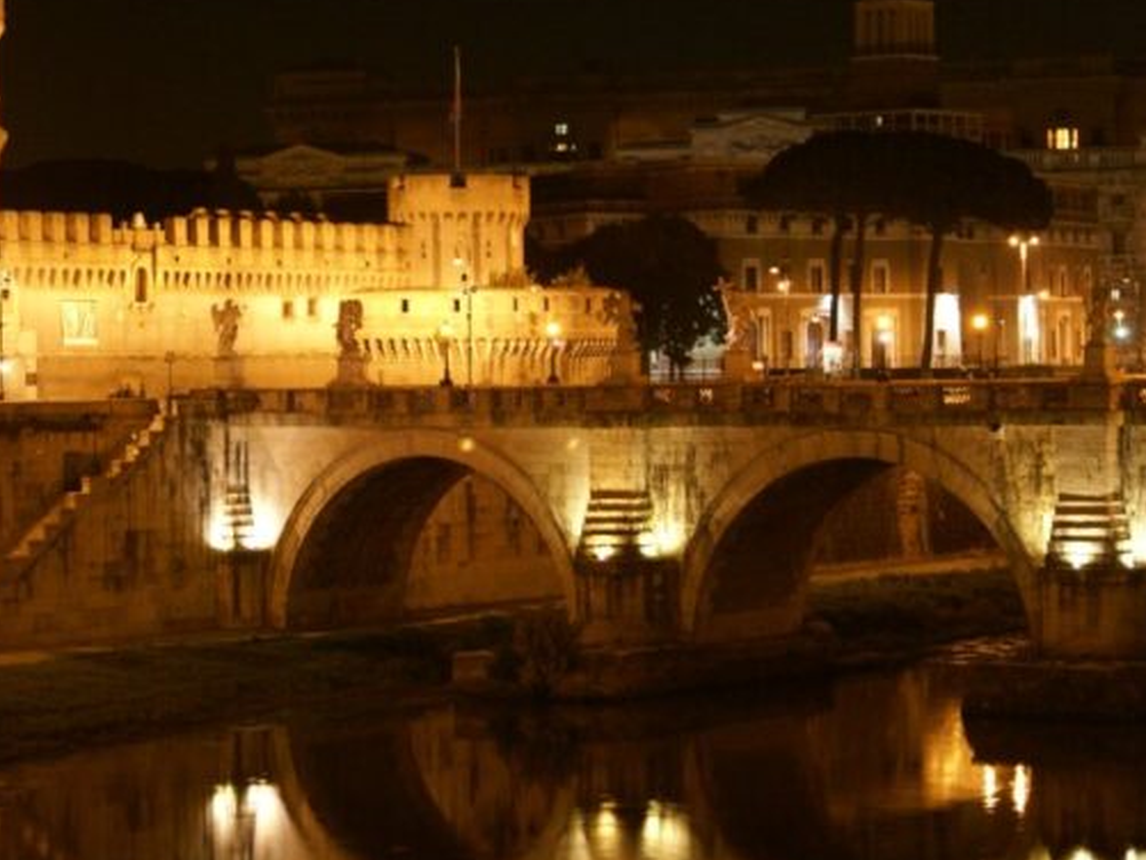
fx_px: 4007
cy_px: 424
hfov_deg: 16.3
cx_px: 522
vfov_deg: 12.3
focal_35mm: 121
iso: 400
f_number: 5.6
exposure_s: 1
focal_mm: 70
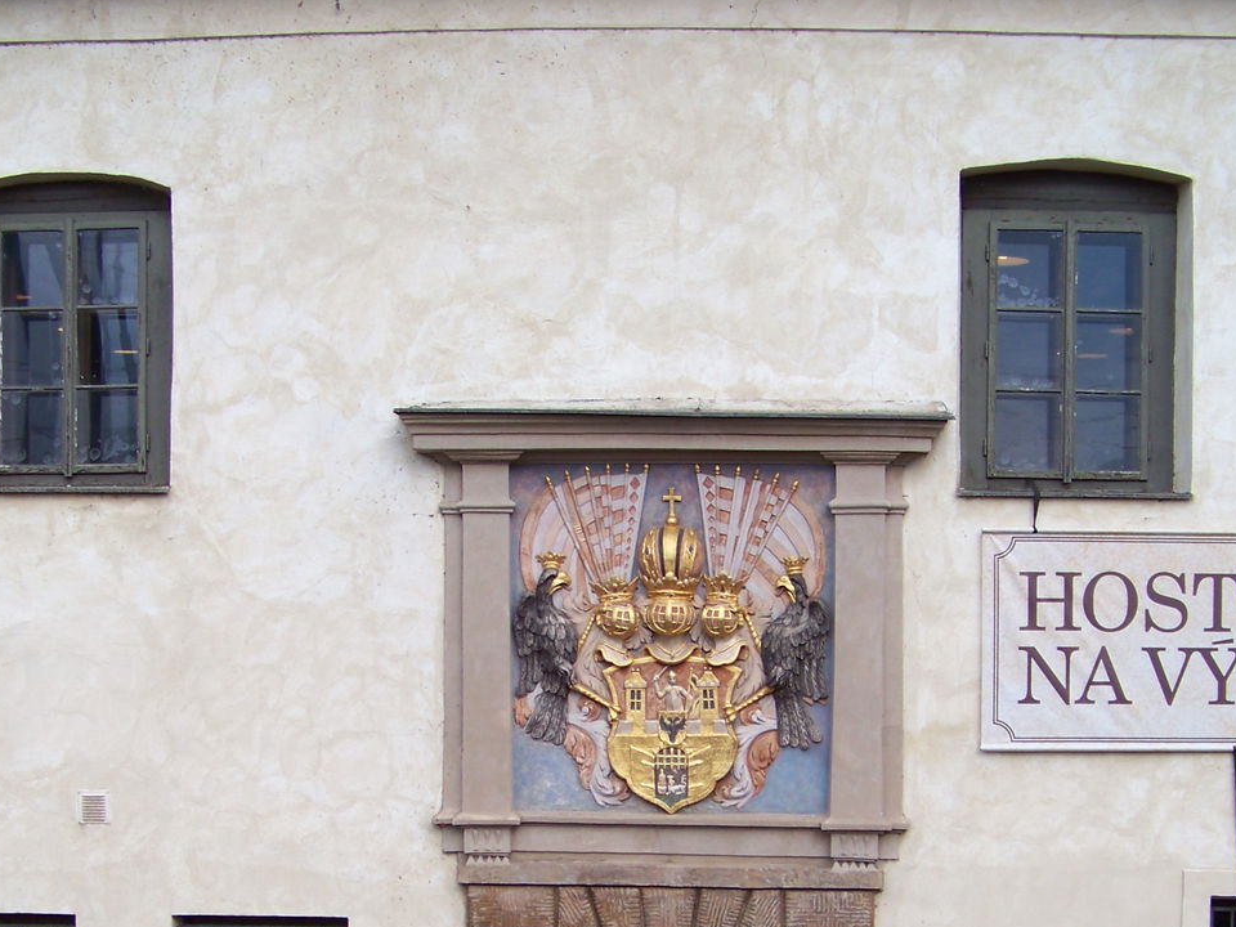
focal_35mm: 60
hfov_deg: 32.2
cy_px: 761
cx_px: 666
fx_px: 2142
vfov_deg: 24.0
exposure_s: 1/400
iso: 64
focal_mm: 5.85
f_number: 2.8
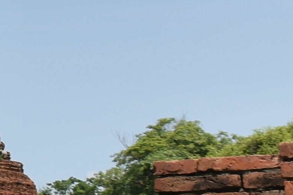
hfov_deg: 8.9
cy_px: -93
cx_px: -398
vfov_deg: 6.5
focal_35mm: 209
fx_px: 1701
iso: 100
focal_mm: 18
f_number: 9
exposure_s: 1/320
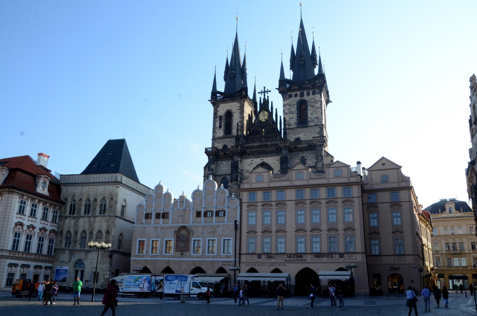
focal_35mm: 28
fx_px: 370
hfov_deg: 65.6
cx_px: 242
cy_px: 164
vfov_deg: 46.2
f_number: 13
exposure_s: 1/640
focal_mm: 18
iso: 1250
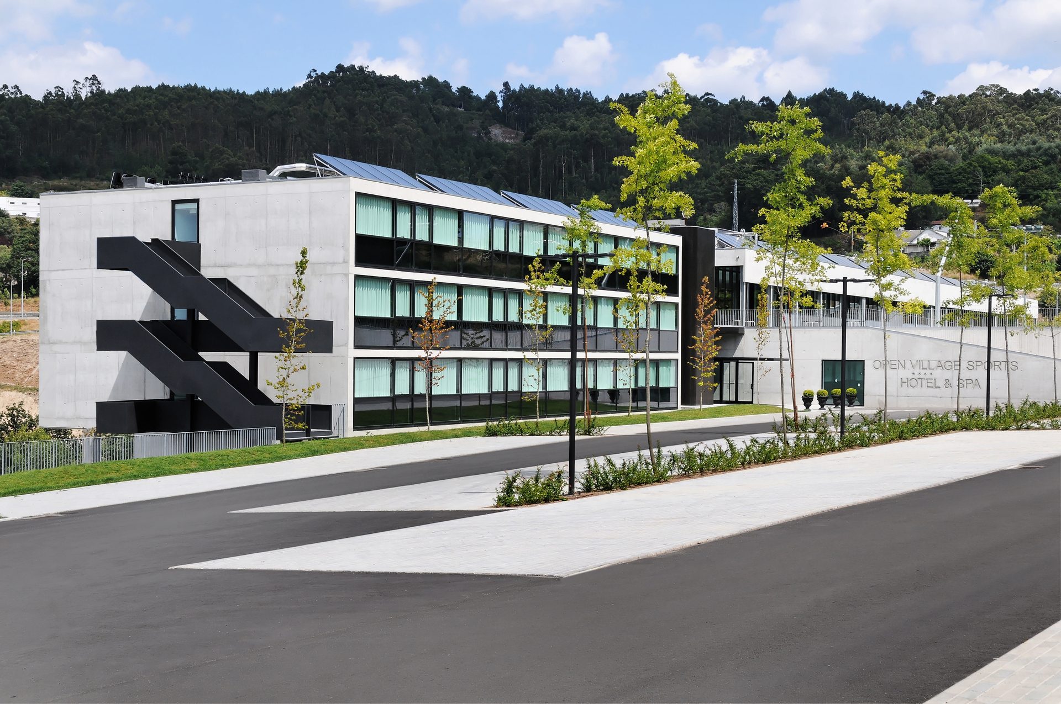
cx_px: 530
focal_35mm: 48
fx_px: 1413
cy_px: 352
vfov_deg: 28.0
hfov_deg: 41.2
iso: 200
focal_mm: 32
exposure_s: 1/200
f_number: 14
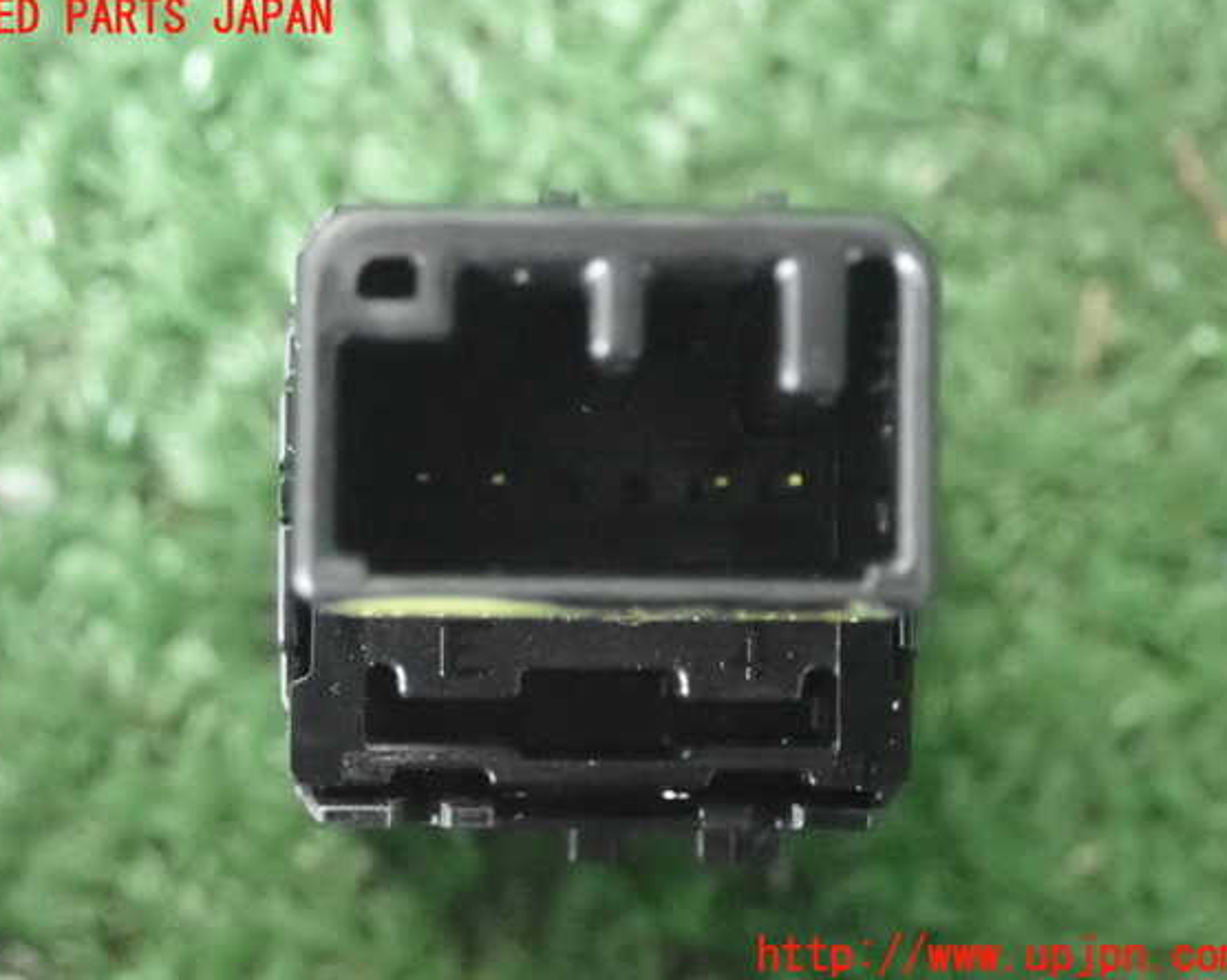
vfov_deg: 19.6
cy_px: 488
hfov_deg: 24.5
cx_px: 594
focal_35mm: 78
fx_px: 2831
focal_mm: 13.47
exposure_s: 1/40
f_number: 4.2
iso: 6400
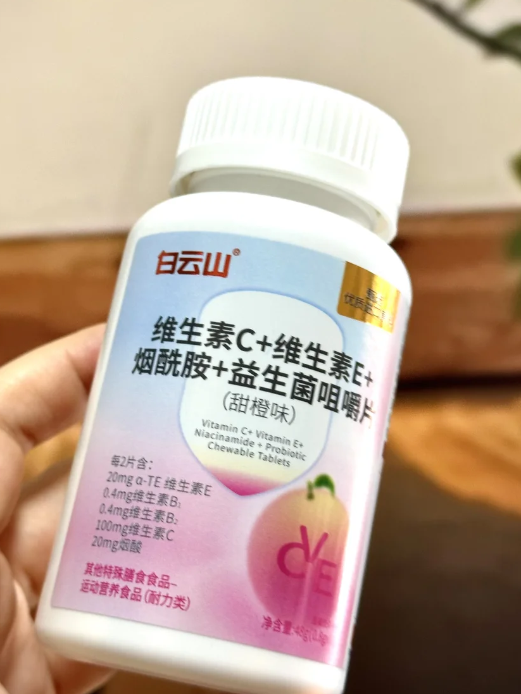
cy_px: 326
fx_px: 1264
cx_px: 242
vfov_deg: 30.7
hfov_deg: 23.3
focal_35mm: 63
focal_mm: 6.86
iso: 80
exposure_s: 1/82
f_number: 1.78
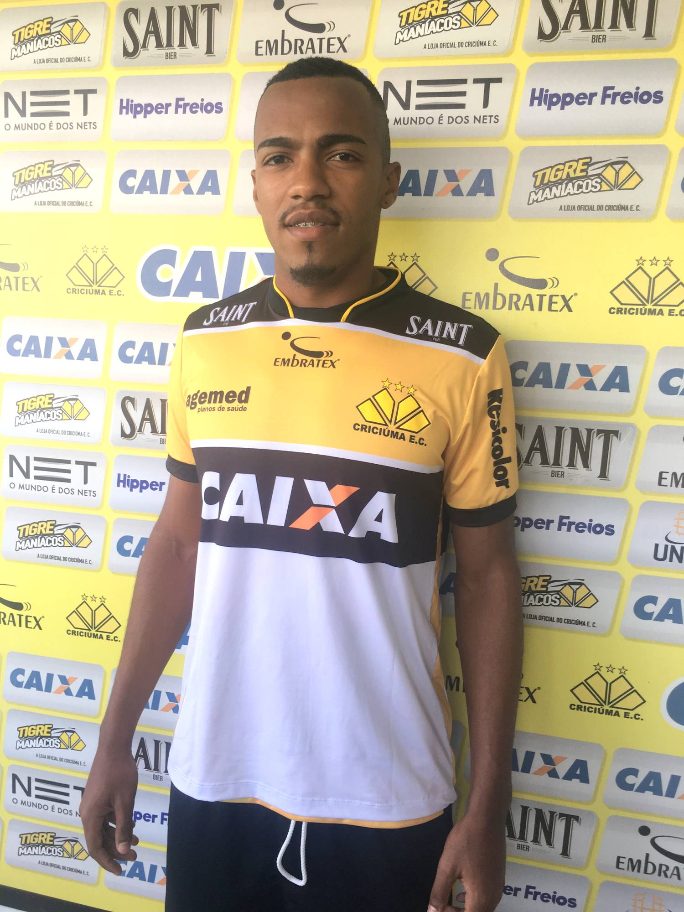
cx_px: 342
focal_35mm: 29
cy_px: 456
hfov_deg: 48.2
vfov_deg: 61.7
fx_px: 764
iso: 25
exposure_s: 1/60
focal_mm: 4.15
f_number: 2.2
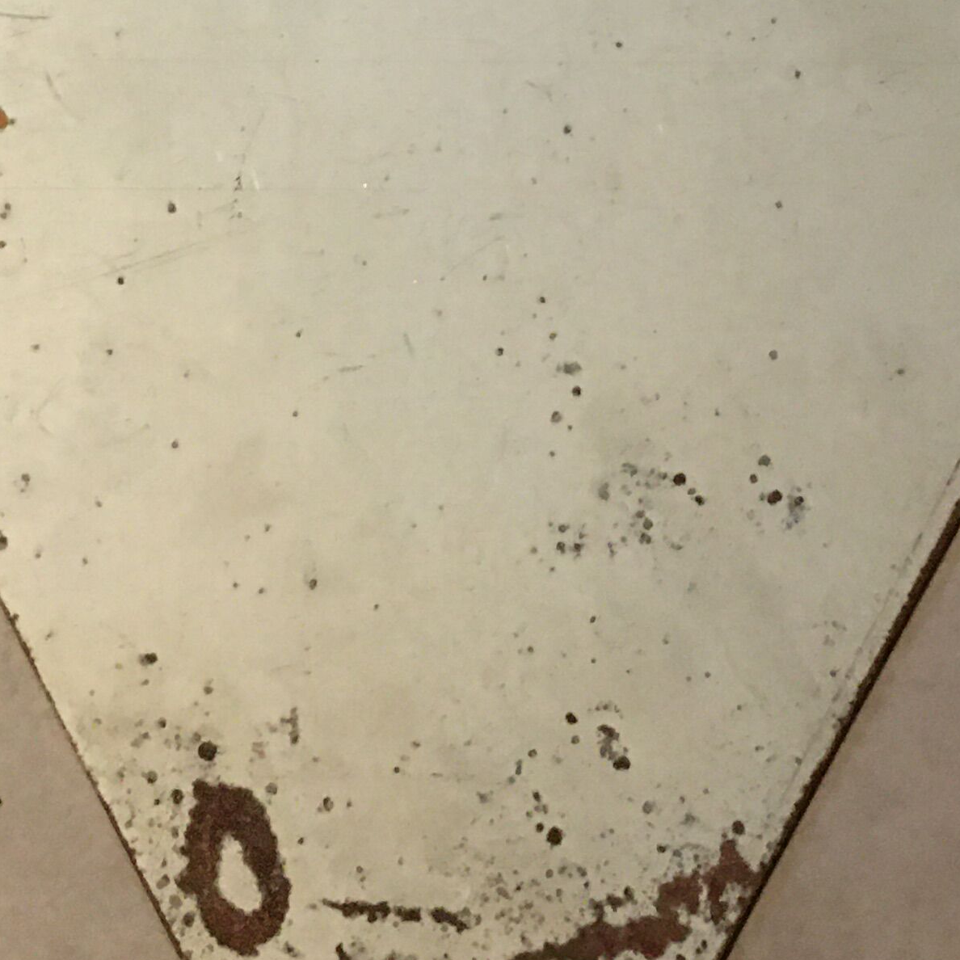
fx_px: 2730
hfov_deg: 19.9
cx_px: 470
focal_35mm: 87
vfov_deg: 19.4
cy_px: -1
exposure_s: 1/8
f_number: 2.2
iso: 125
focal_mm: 4.15
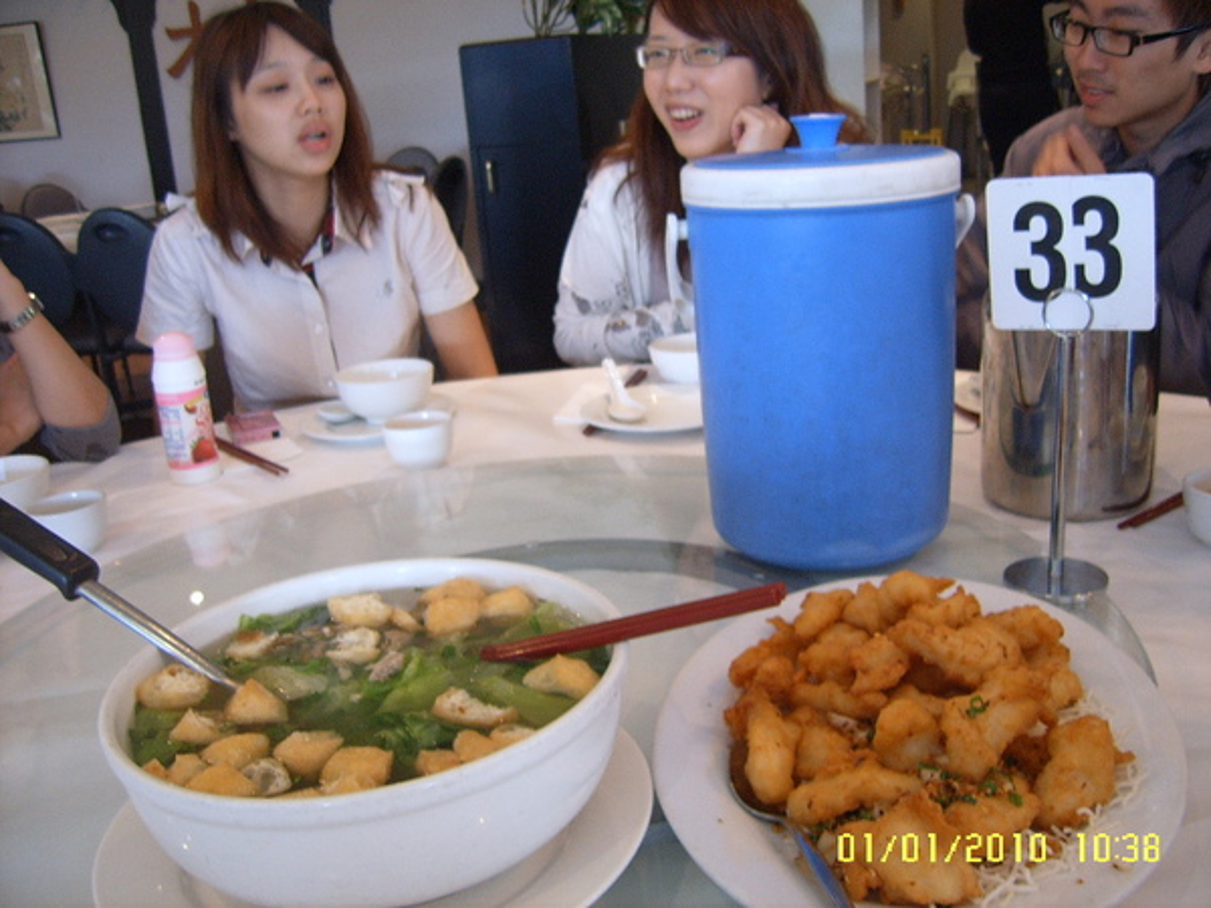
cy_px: 454
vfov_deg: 40.7
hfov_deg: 52.6
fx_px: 1224
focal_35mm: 35
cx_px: 606
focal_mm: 5.8
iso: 100
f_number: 2.8
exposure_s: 1/30
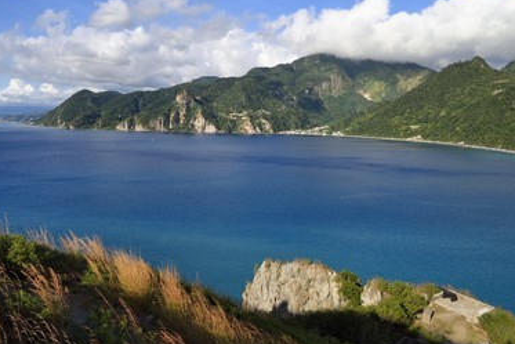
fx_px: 386
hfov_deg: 67.2
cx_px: 232
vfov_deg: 47.9
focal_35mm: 27
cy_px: 156
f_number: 13
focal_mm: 24
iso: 200
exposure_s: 1/320
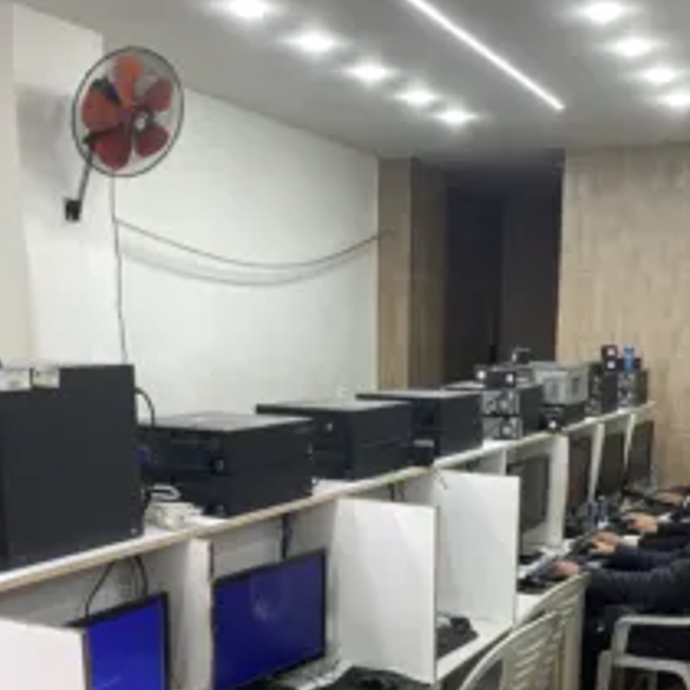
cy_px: 555
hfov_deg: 39.6
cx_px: 453
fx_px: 947
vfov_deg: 38.5
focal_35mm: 42
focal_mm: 5.1
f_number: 1.6
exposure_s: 1/100
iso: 100
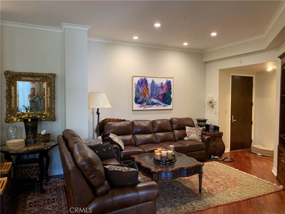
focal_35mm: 26
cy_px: 107
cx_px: 142
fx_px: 214
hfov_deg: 67.3
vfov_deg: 53.1
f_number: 1.8
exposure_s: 1/60
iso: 320
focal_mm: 4.25
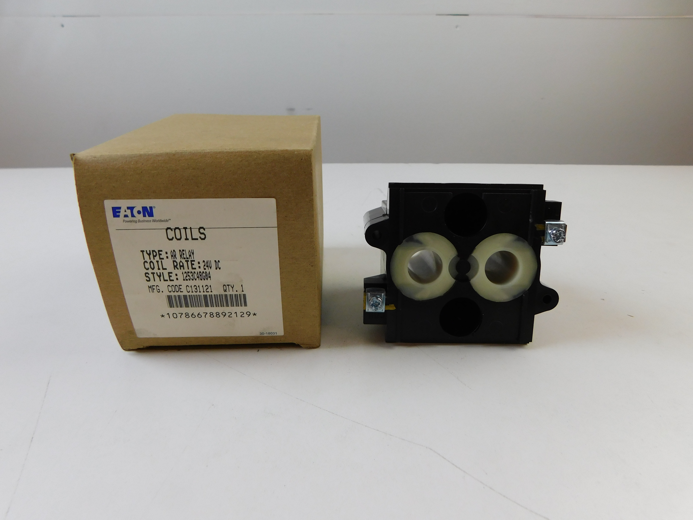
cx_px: 346
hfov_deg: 73.9
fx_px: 460
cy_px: 260
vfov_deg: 58.9
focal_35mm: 23
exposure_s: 1/30
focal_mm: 4
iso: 125
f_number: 3
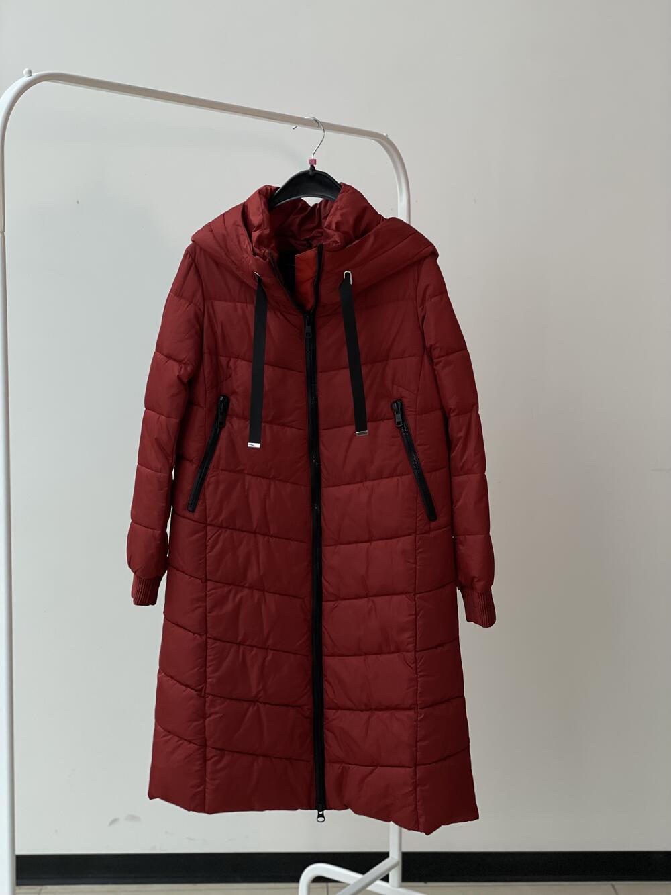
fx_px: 1344
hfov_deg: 28.0
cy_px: 448
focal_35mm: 52
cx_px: 336
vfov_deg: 36.8
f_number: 2
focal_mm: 6
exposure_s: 1/122
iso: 125
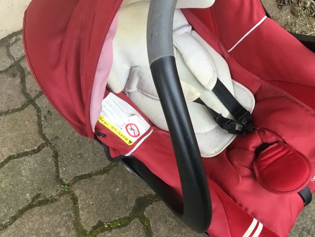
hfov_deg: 44.1
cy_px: 86
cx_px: 210
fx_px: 382
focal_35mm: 42
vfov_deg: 34.2
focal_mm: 3.3
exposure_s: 1/33
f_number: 2.4
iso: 50
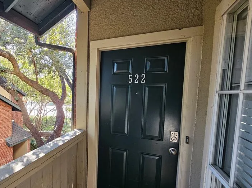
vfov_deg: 68.4
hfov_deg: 79.4
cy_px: 105
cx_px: 69
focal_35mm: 19
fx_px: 138
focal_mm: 2.2
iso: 200
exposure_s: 1/100
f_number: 2.2
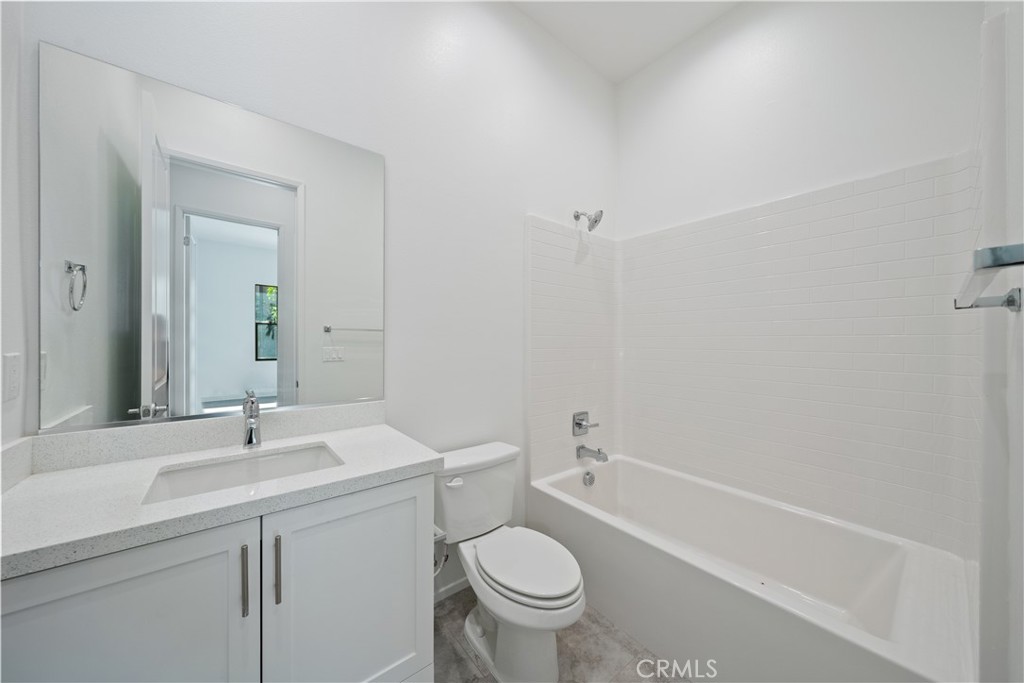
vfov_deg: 90.0
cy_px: 342
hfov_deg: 112.6
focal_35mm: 12
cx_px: 512
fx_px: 341
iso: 800
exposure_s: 1/20
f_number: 8
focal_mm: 12
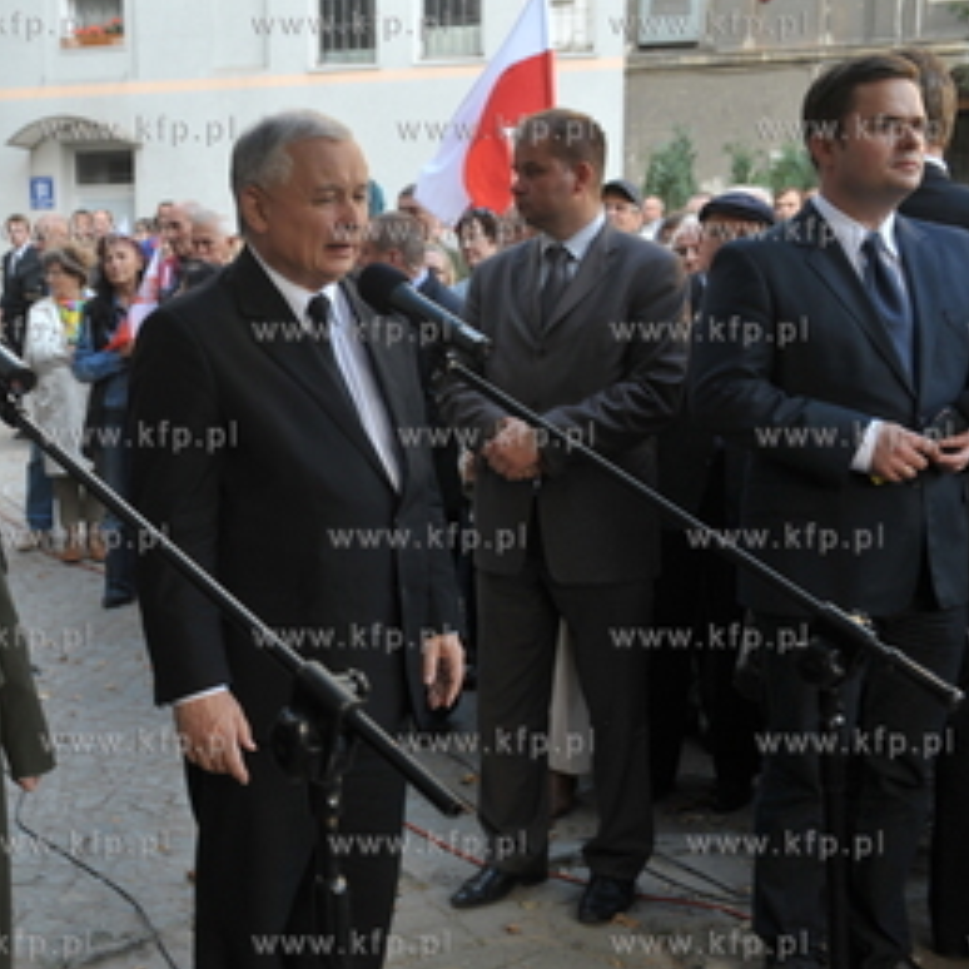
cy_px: 484
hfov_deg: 36.1
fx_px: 1457
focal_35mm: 46
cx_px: 270
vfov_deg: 36.8
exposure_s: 1/160
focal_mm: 35
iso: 500
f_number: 5
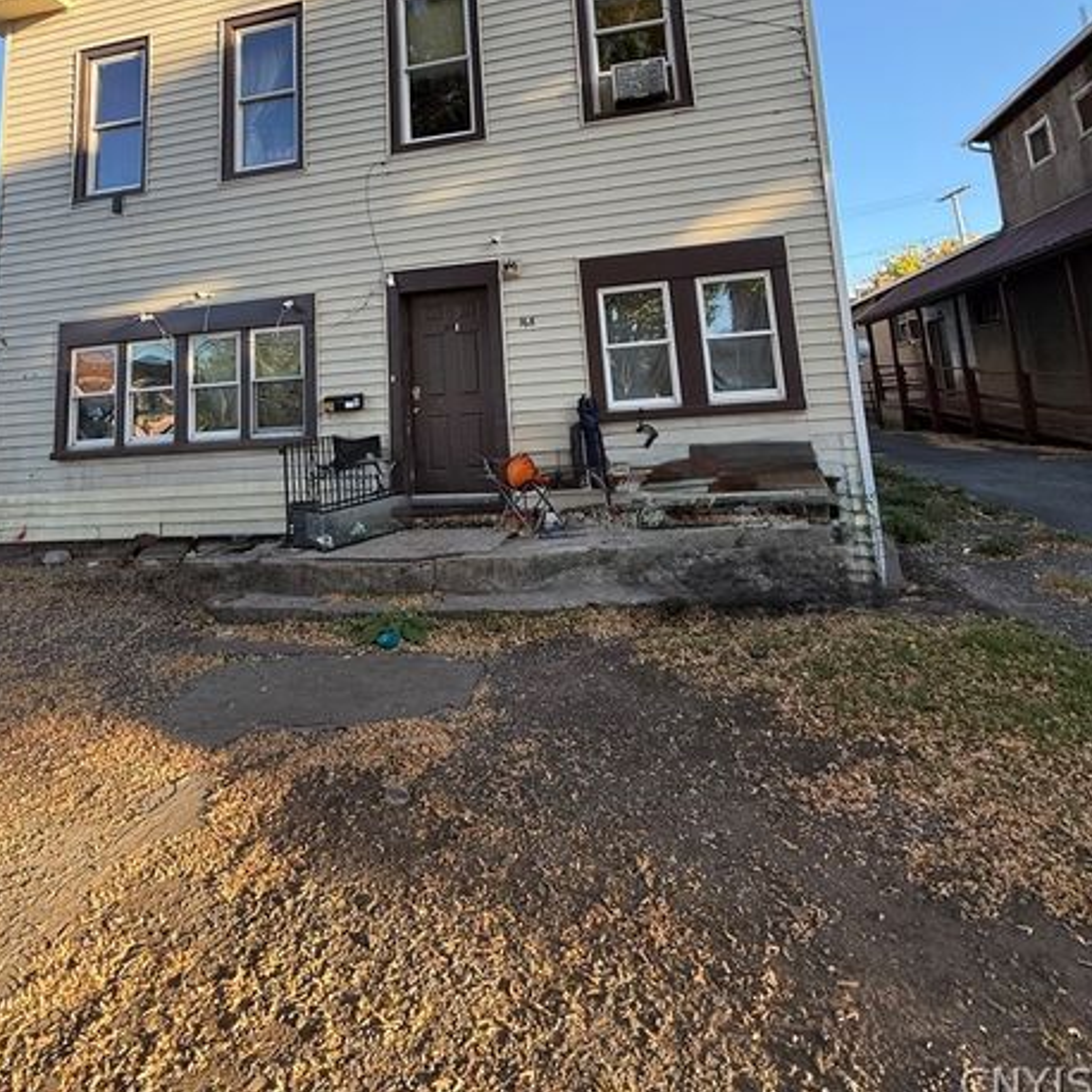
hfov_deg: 80.6
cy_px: 325
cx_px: 508
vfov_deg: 76.9
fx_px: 642
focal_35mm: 18
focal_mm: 2.22
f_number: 2.2
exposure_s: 1/210
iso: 64
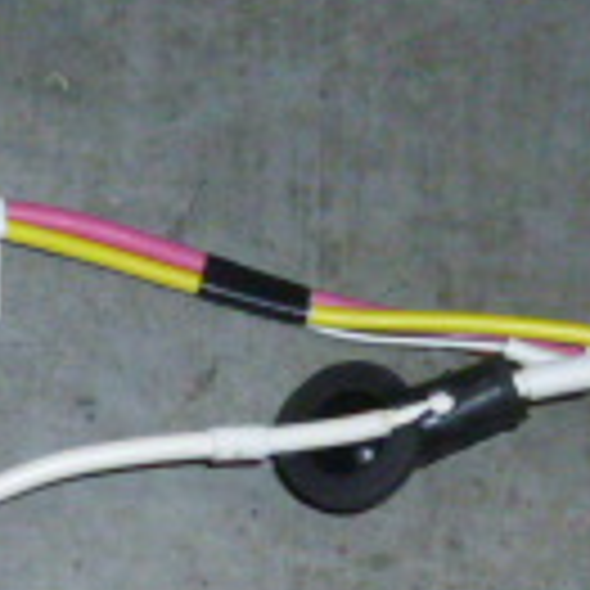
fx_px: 2083
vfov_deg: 15.8
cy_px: 617
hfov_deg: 15.6
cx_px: -81
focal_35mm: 108
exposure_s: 1/250
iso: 400
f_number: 3.1
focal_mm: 4.5
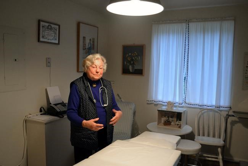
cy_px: 83
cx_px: 124
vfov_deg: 43.6
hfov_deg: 61.9
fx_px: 207
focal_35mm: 30
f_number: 3.8
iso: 1000
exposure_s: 1/60
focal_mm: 20
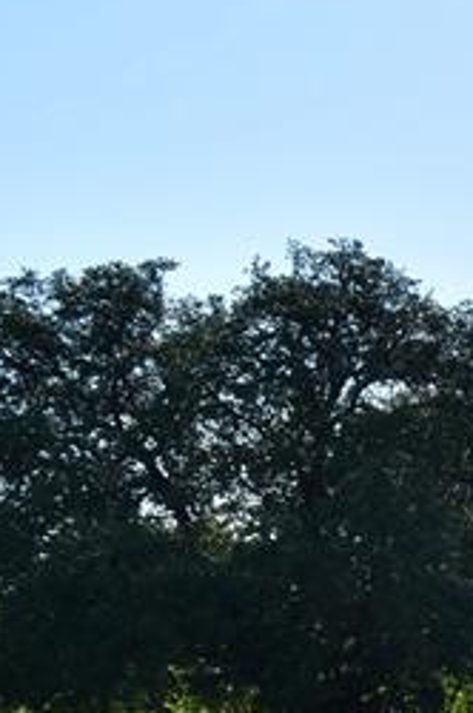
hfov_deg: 10.5
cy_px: 704
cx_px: 806
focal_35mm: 123
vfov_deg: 16.3
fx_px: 2431
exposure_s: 1/320
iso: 100
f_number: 9
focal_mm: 20
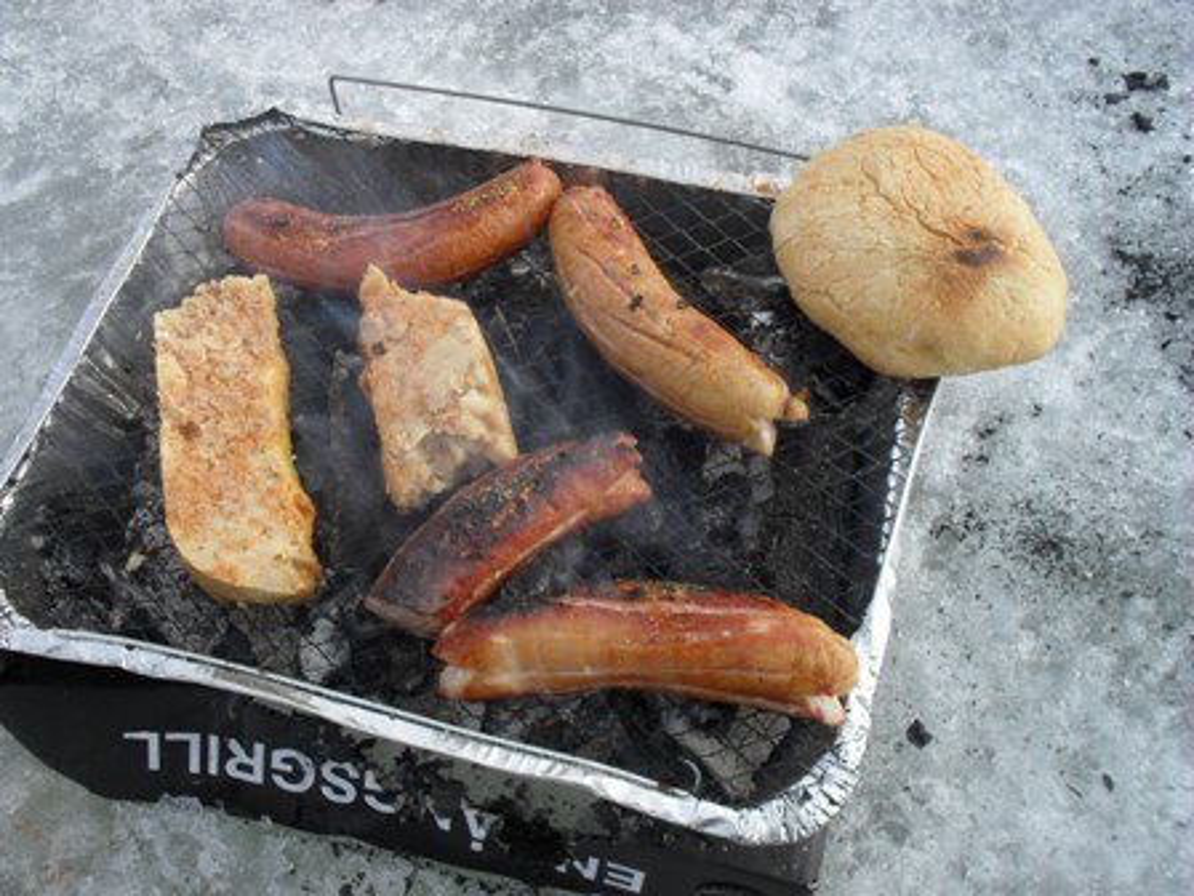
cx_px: 597
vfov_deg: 40.7
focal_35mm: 35
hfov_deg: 52.6
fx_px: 1207
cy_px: 448
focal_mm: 6.3
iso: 100
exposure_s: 1/125
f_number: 8.4
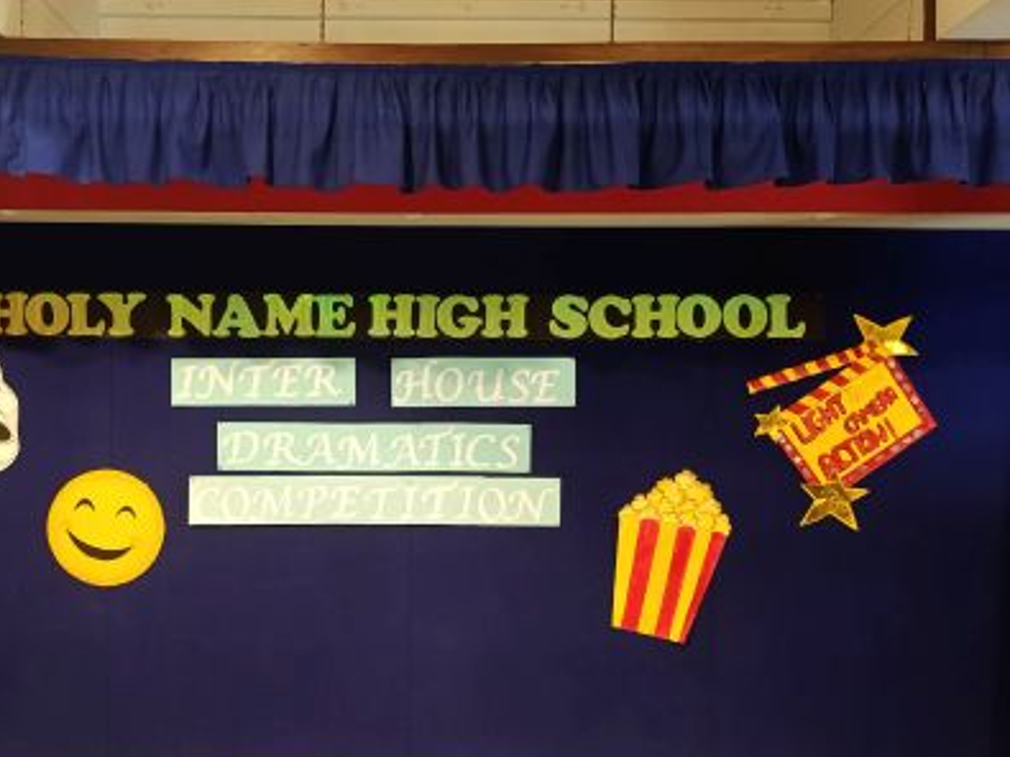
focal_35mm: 38
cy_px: 439
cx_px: 422
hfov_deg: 48.8
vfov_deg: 37.6
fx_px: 1108
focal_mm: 4.94
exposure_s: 1/50.1
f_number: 1.5
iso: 404
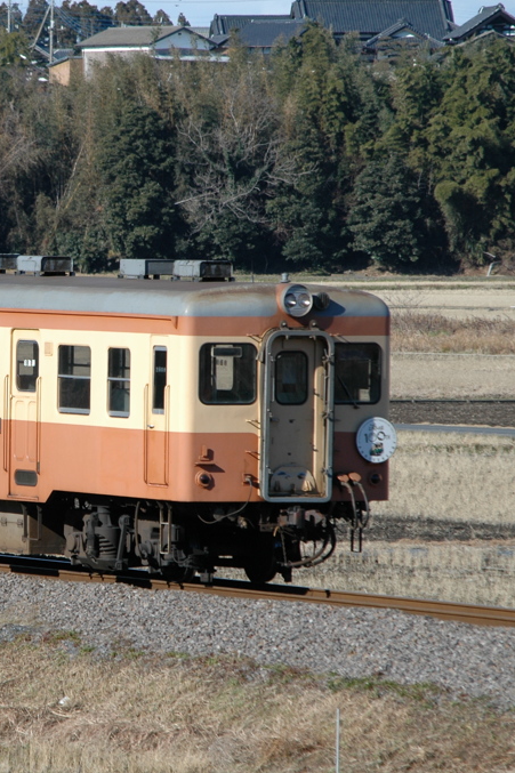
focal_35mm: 408
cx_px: 17
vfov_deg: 5.1
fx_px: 8759
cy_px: 387
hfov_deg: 3.4
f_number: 7.1
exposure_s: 1/640
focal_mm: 180
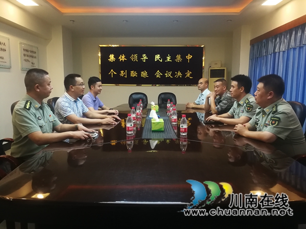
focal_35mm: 27
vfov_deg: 51.4
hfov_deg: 65.3
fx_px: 239
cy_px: 114
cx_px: 153
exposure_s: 1/25
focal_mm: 3.95
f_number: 2.2
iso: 320
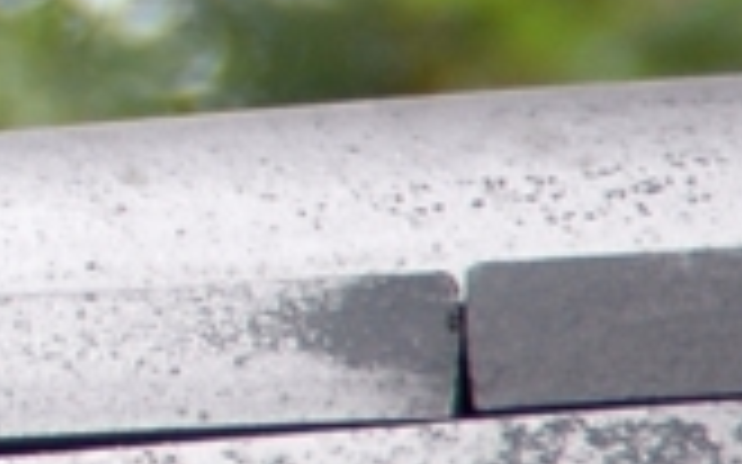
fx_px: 38287
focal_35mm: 1894
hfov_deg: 1.1
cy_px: -396
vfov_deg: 0.7
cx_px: -1403
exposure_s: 1/160
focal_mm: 200
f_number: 6.3
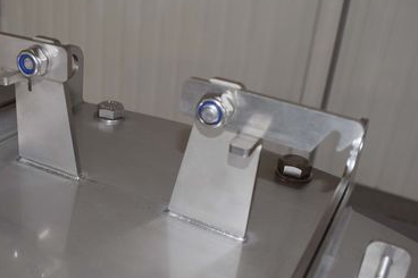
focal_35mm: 44
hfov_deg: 44.0
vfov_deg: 30.4
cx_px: 148
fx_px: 511
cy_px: 158
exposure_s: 1/100
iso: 360
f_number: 5
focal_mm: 18
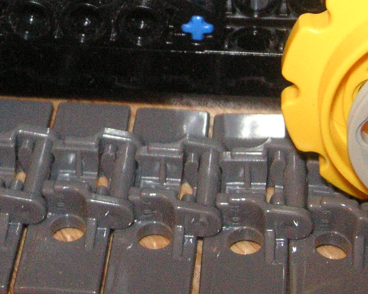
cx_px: 116
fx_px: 1155
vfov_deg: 14.2
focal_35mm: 106
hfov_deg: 18.0
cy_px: -20
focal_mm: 6.1
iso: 160
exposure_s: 1/45
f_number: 6.7
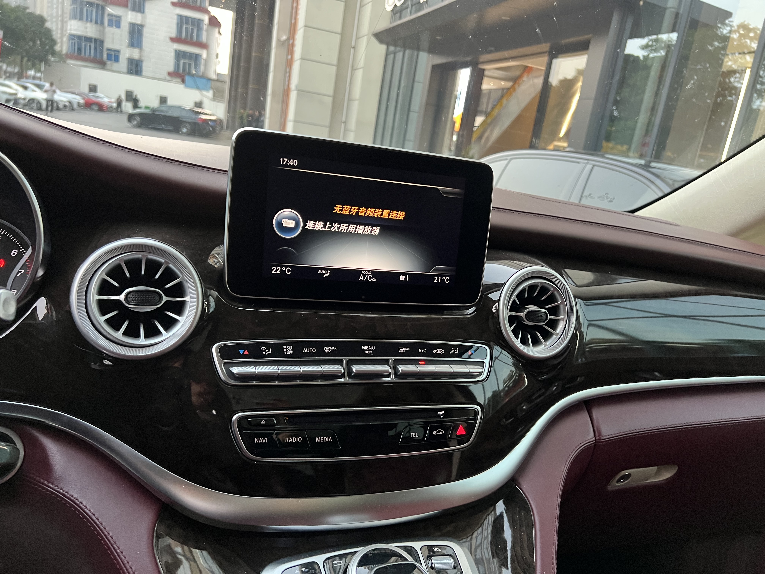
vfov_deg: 53.1
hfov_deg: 67.3
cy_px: 287
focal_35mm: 26
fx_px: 575
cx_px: 382
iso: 320
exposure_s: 1/53
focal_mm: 5.7
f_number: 1.5
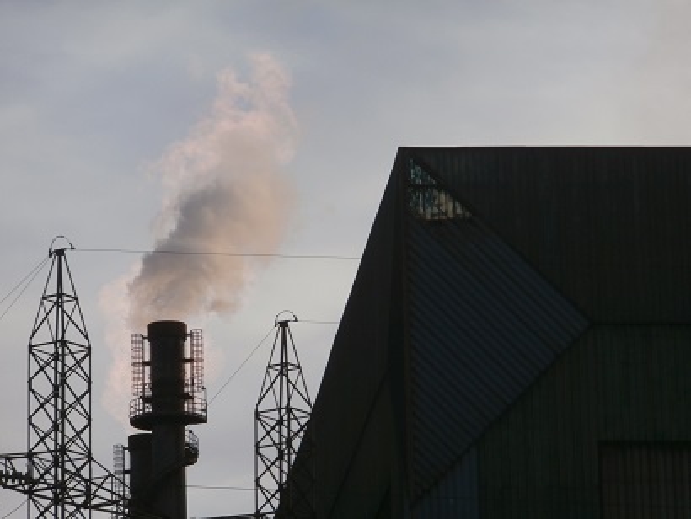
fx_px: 4794
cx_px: 346
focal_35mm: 240
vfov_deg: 6.2
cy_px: 260
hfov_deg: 8.2
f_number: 5.8
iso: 100
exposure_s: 1/200
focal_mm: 42
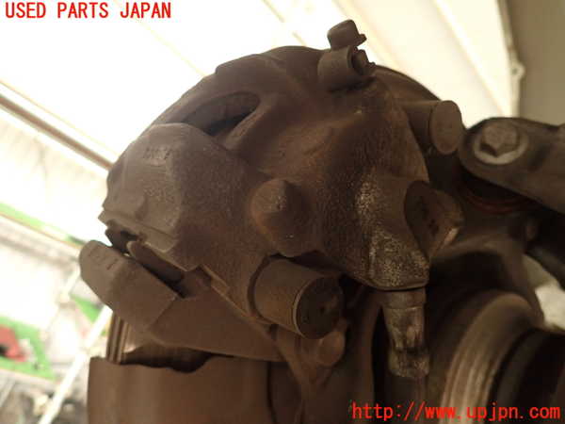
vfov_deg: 54.9
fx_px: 408
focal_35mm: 25
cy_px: 212
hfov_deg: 69.4
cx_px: 282
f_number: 2
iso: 400
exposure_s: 1/30
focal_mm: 4.5
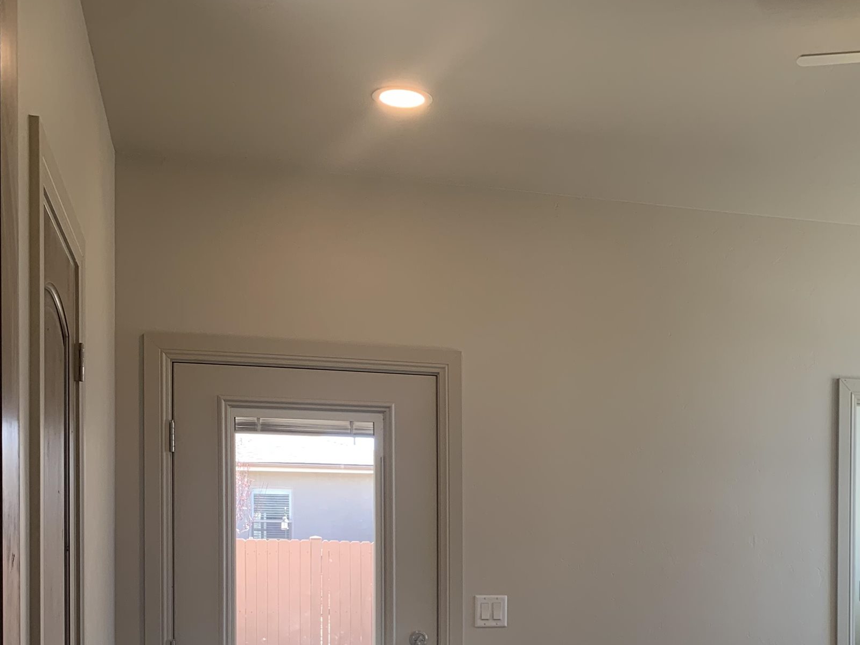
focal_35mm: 50
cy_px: 554
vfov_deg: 28.2
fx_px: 1242
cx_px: 663
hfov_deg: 37.1
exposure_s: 1/120
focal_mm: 4.25
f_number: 1.8
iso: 32
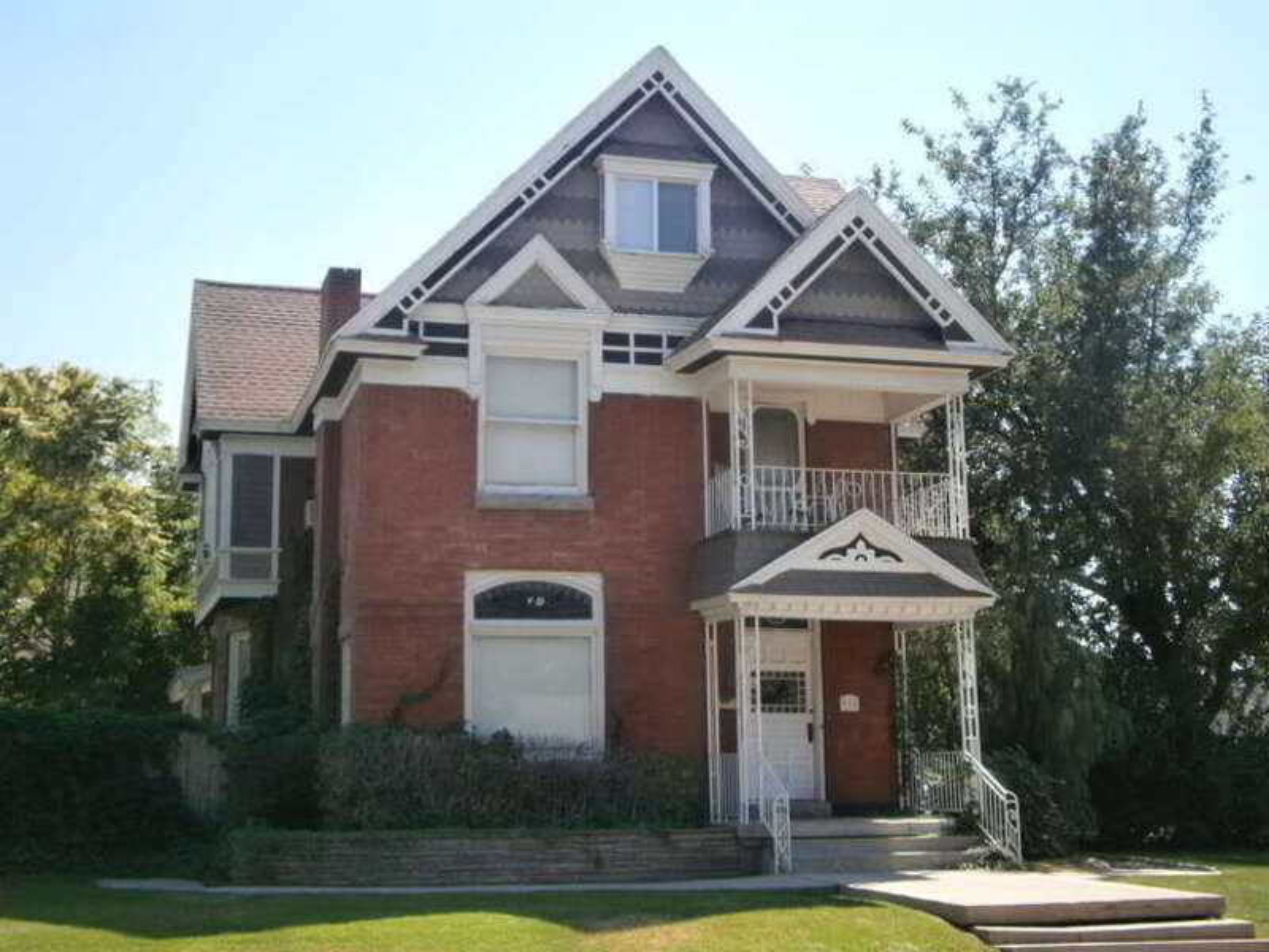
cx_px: 634
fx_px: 1723
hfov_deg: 40.4
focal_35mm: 47
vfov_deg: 30.9
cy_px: 476
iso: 80
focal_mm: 8.3
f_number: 3.4
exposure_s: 1/500
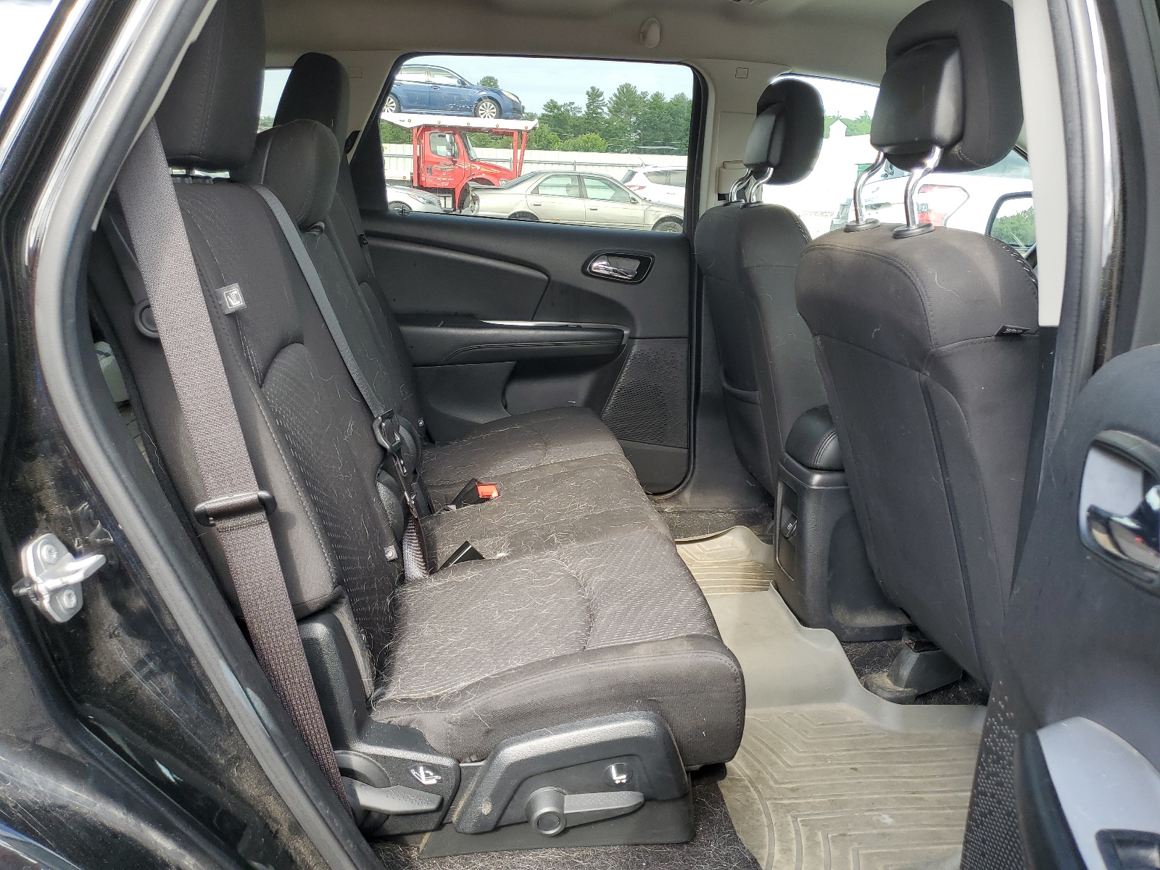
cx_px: 580
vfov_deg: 53.1
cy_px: 435
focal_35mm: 26
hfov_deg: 67.3
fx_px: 871
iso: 50
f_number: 1.5
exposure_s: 1/244
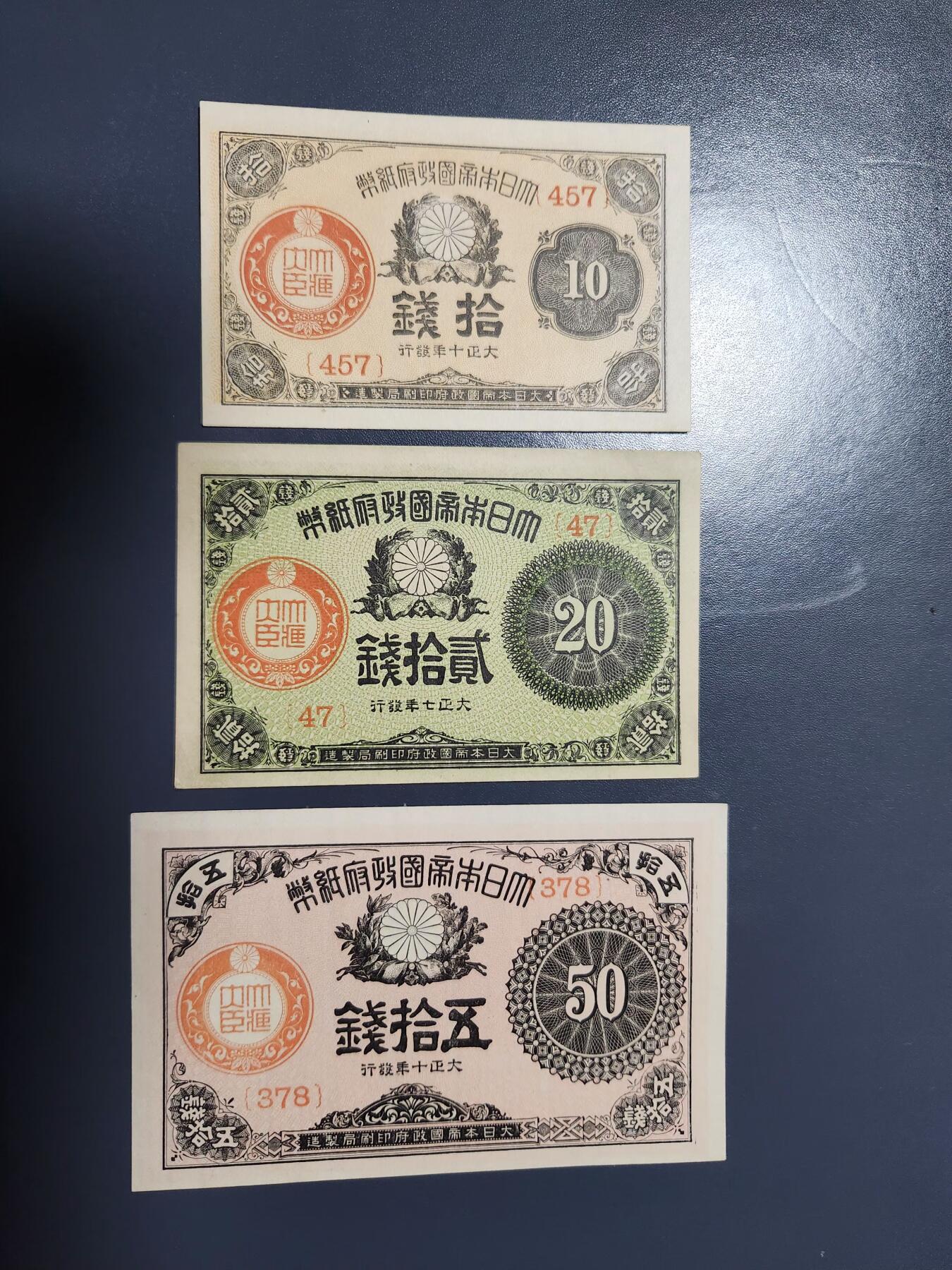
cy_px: 635
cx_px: 476
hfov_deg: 58.9
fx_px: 843
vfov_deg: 73.9
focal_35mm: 23
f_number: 1.8
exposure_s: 1/101
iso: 400
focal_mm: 5.4
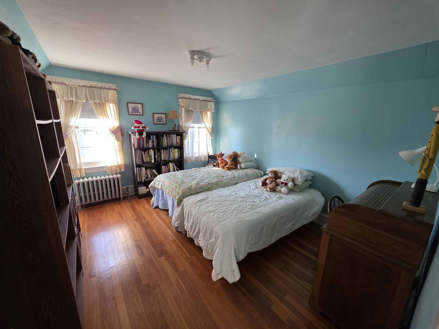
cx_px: 220
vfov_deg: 89.9
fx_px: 165
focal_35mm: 13
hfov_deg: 106.2
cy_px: 164
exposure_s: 1/60
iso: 250
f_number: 1.9
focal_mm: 2.2
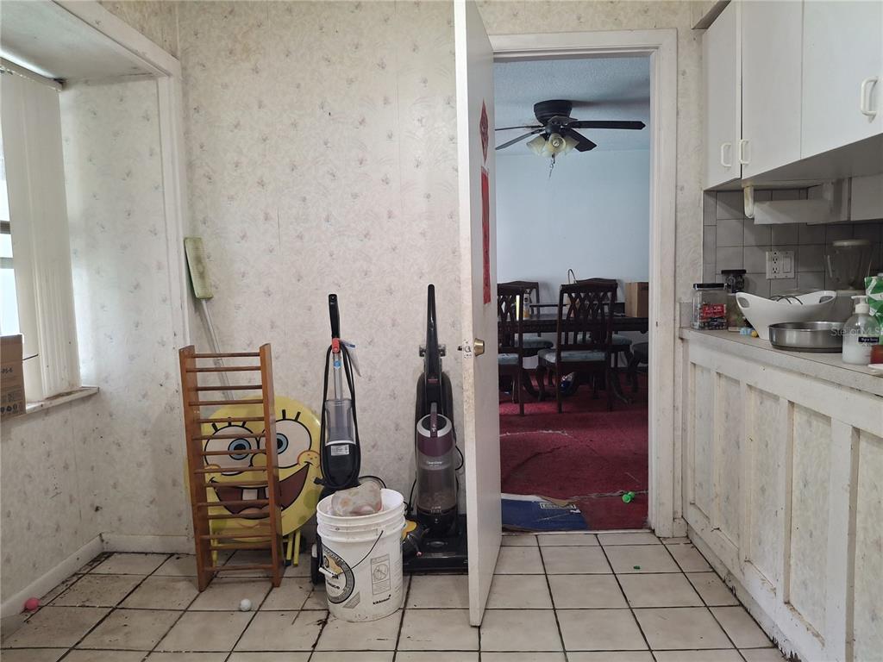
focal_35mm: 25
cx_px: 442
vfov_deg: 54.9
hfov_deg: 69.4
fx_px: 638
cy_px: 331
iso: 200
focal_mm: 4.69
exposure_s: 1/60
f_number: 1.8
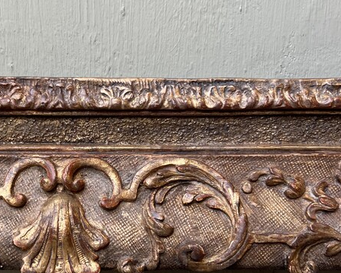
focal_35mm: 60
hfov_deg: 30.8
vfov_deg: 25.4
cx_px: 76
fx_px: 606
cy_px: 160
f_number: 1.5
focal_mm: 5.7
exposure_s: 1/100
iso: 80
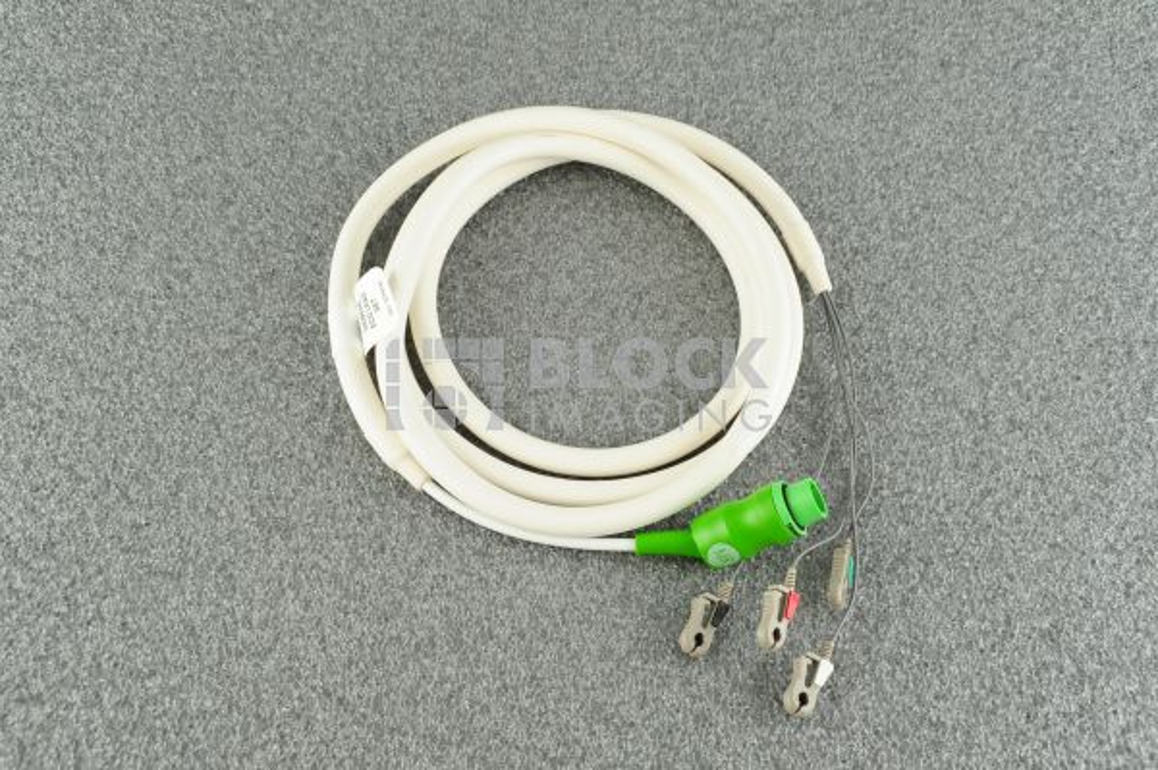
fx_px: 1350
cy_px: 385
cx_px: 579
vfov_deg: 31.8
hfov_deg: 46.4
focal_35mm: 42
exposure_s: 1/125
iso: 1600
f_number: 10
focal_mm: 42
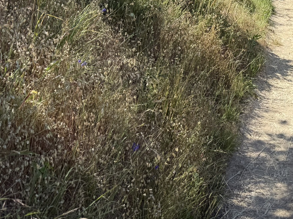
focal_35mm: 56
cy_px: -16
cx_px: 269
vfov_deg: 24.5
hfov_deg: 32.5
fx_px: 474
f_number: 1.78
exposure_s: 1/1653
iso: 80
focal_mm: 6.76
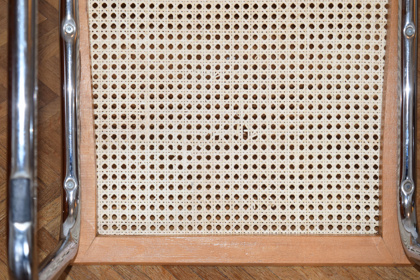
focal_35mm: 82
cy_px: 140
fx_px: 962
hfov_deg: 24.6
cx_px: 210
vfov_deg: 16.6
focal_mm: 55
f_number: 5.6
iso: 800
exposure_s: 1/60
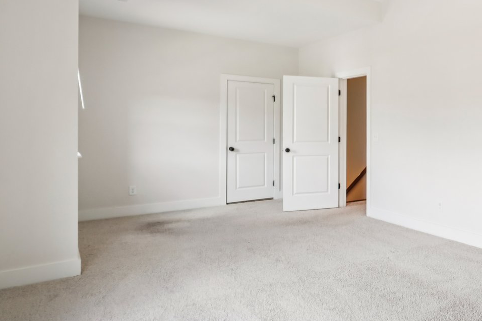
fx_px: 402
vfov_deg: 43.4
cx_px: 451
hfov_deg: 52.8
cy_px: 130
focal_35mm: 30
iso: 400
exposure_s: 1/40
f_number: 8
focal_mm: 14
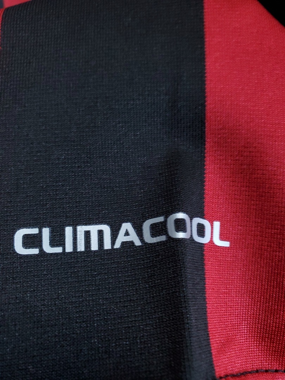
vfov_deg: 67.3
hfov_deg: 53.1
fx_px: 285
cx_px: 142
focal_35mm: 26
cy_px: 190
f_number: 2.4
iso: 200
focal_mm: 4.3
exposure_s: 1/10
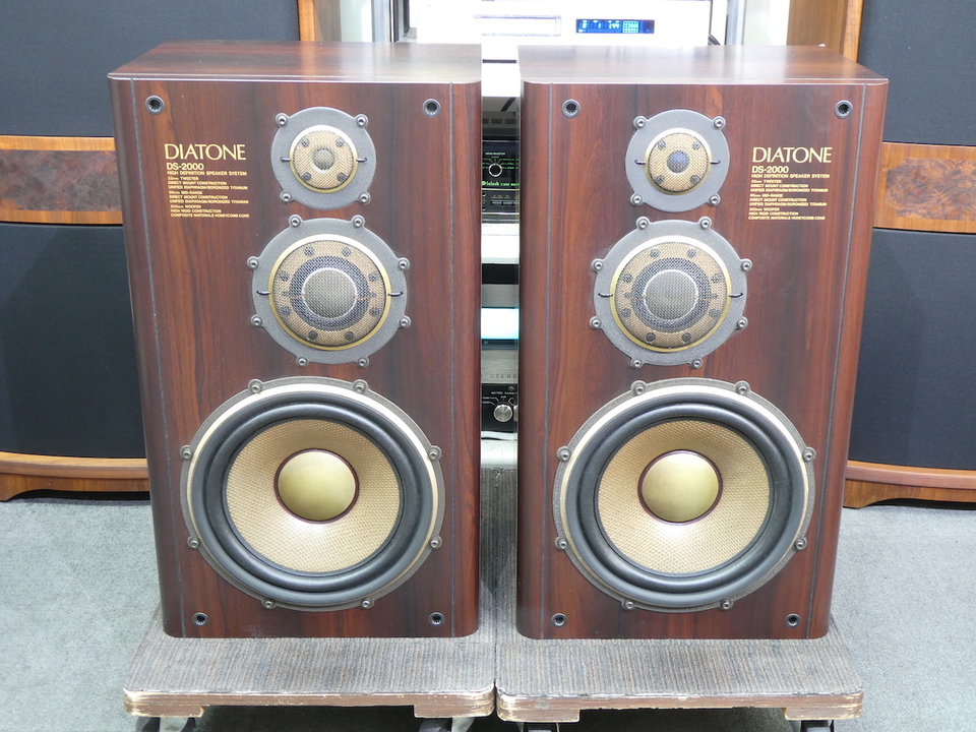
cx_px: 488
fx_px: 1241
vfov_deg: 32.9
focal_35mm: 44
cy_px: 366
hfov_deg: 42.9
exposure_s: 1/1.3
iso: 200
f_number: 3.9
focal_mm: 7.8
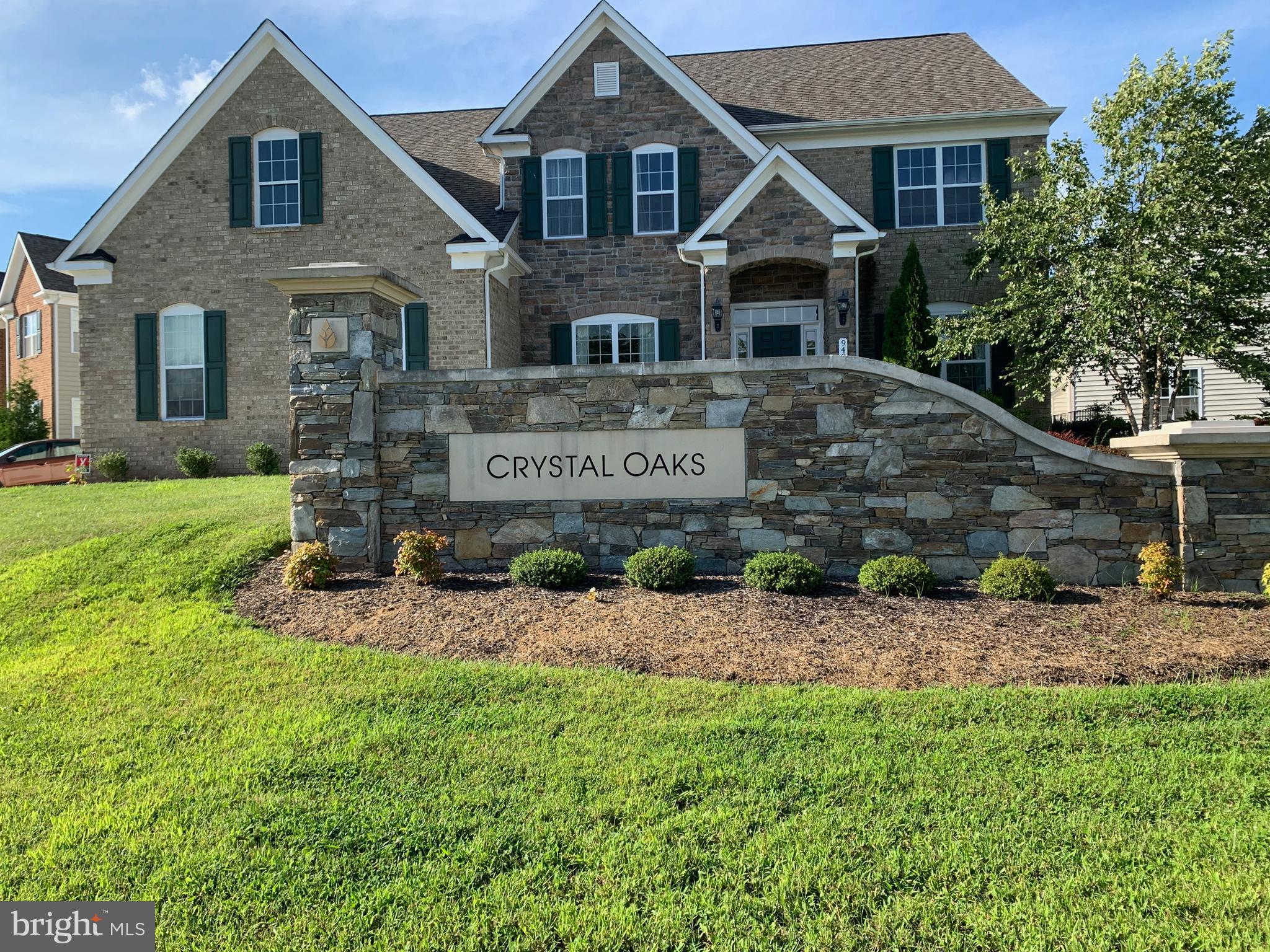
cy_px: 476
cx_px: 635
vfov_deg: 53.1
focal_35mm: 26
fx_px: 954
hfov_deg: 67.3
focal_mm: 4.25
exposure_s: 1/928
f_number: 1.8
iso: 25
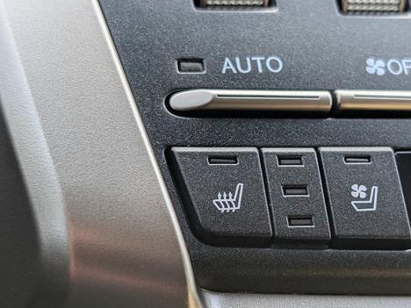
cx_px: 273
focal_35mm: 67
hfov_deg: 28.8
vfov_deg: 21.9
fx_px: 795
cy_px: 200
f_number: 1.68
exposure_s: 1/270
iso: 26
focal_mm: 6.9
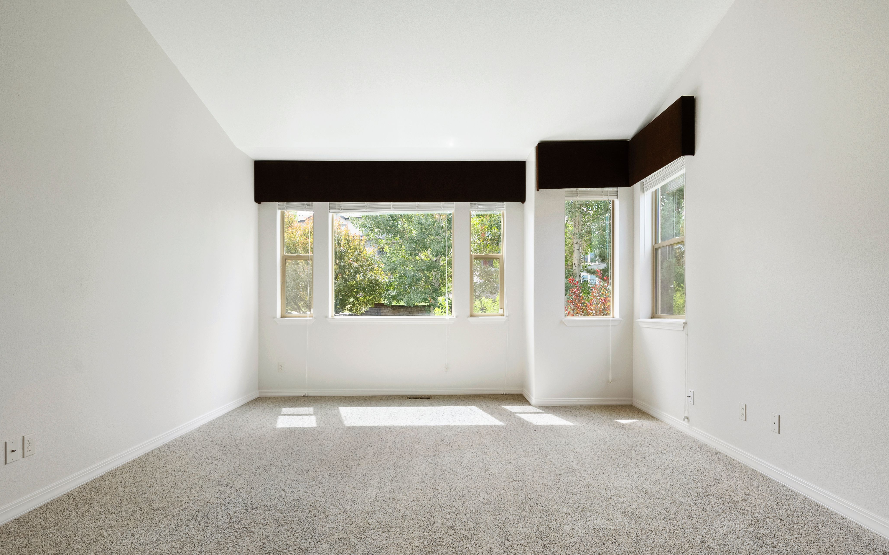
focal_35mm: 19
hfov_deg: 88.0
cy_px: 307
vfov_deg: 62.1
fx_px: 460
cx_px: 456
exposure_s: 1/30
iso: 640
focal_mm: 18
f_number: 9
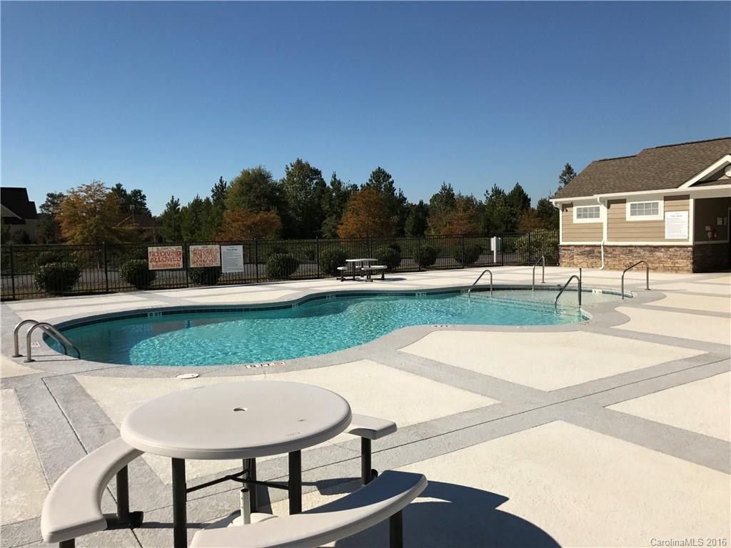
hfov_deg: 63.4
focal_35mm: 28
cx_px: 366
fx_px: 591
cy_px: 274
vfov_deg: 49.7
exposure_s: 1/5319
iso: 25
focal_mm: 3.99
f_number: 1.8
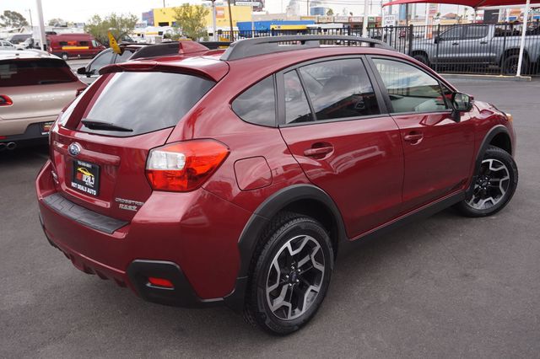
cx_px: 270
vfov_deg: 39.9
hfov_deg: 57.2
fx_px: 495
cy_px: 180
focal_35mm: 33
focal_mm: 22
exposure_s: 1/80
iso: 100
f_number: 7.1
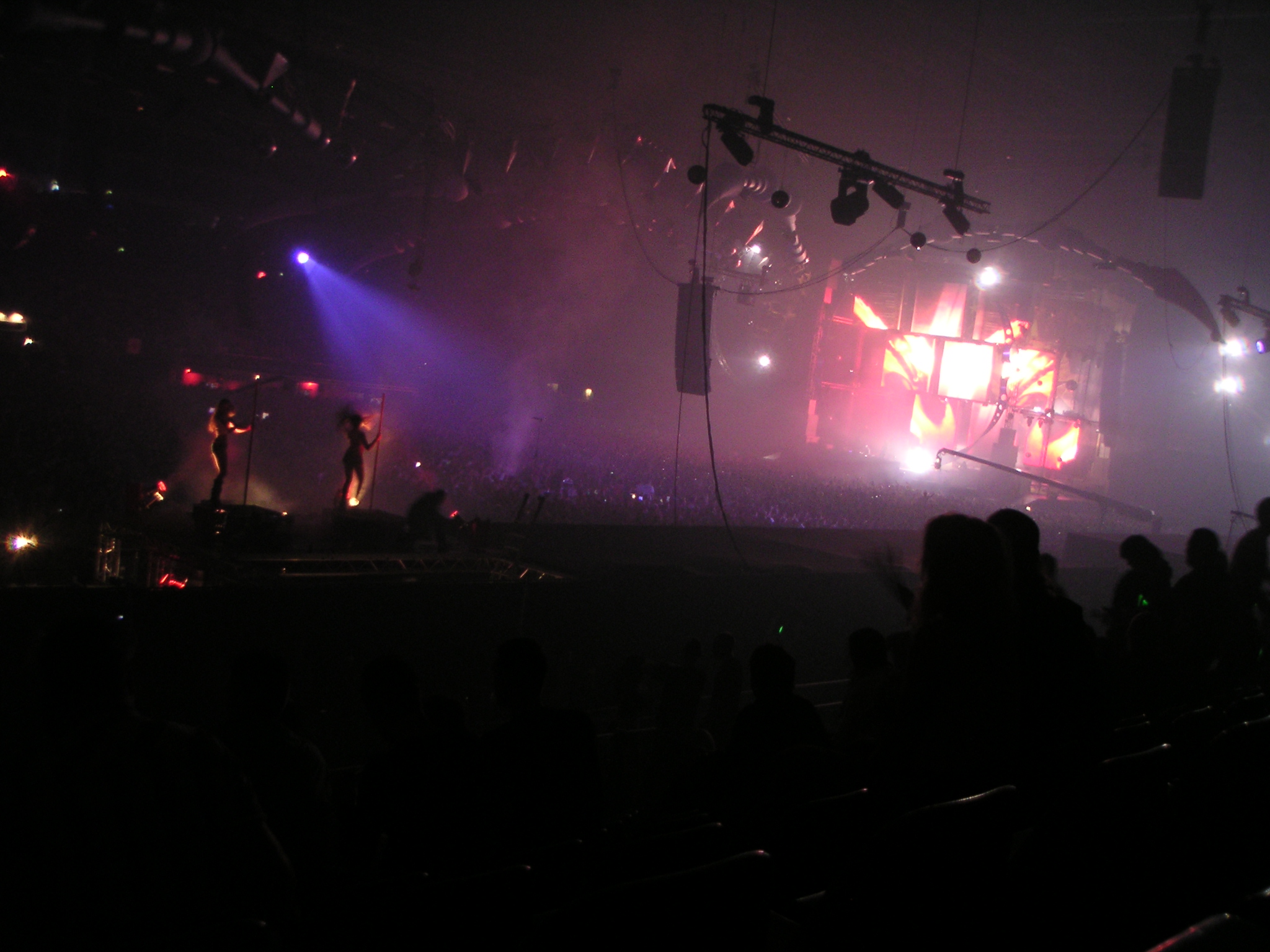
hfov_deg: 49.0
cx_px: 635
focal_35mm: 38
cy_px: 476
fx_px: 1394
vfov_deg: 37.7
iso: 100
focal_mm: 6
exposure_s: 1/10
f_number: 2.8
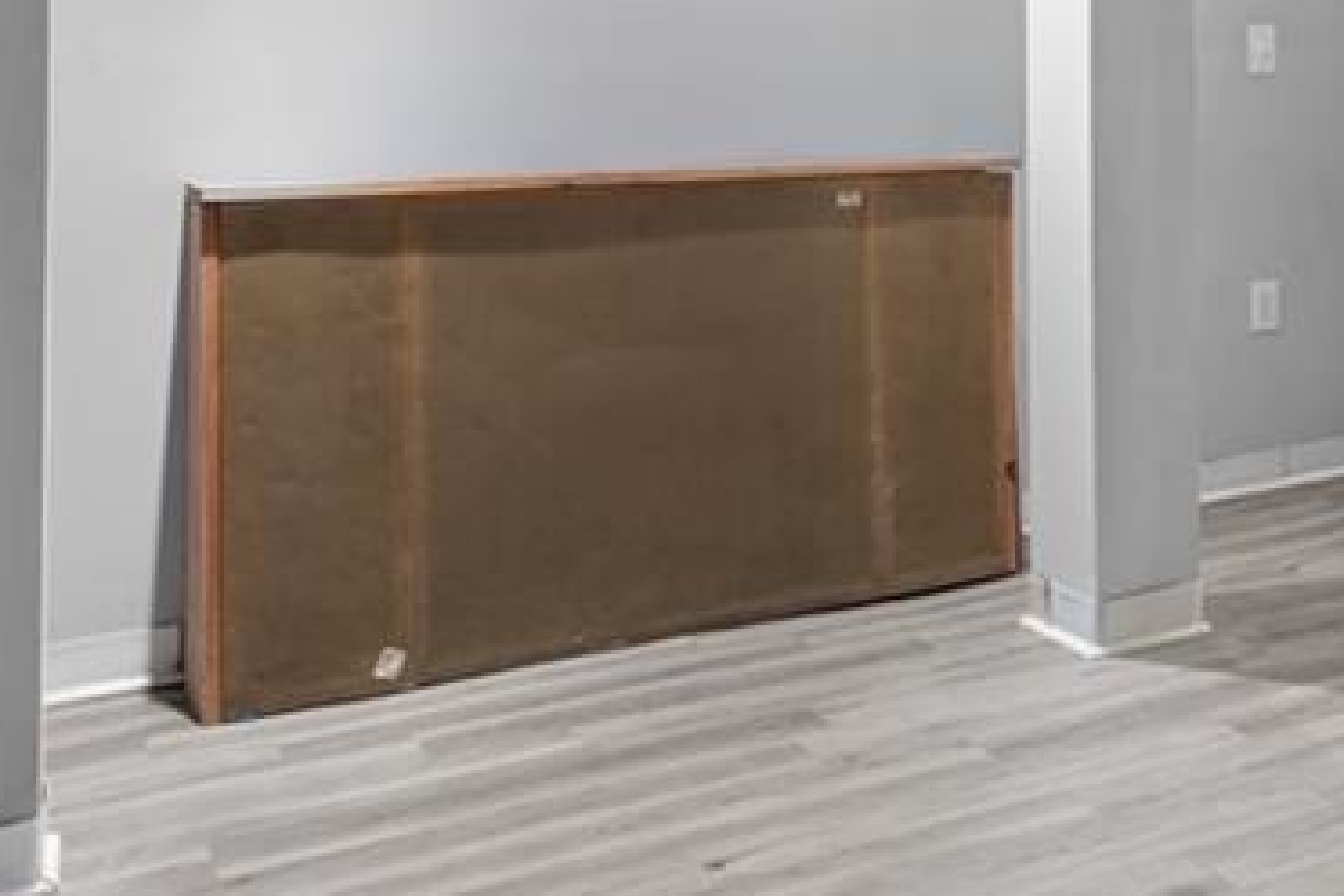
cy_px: 130
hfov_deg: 39.8
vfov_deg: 29.5
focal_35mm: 44
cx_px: 1304
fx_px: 1643
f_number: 9
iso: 400
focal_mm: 16
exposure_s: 1.6
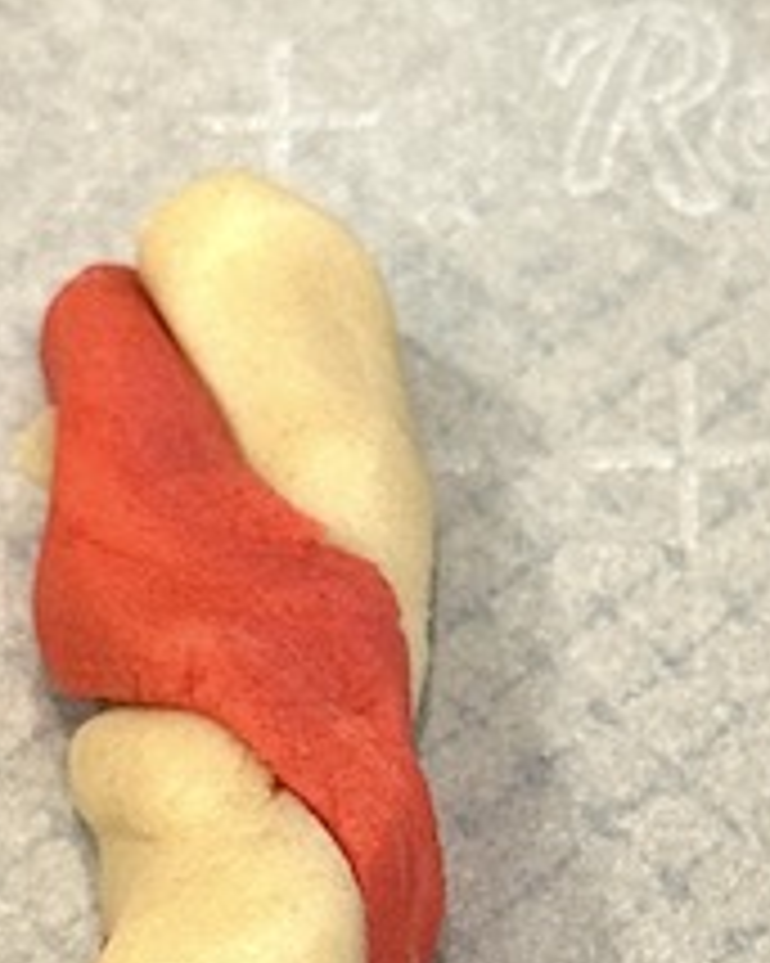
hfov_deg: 8.8
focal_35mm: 175
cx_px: 648
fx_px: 4989
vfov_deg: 11.0
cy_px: 846
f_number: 1.78
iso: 160
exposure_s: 1/60
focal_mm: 6.86
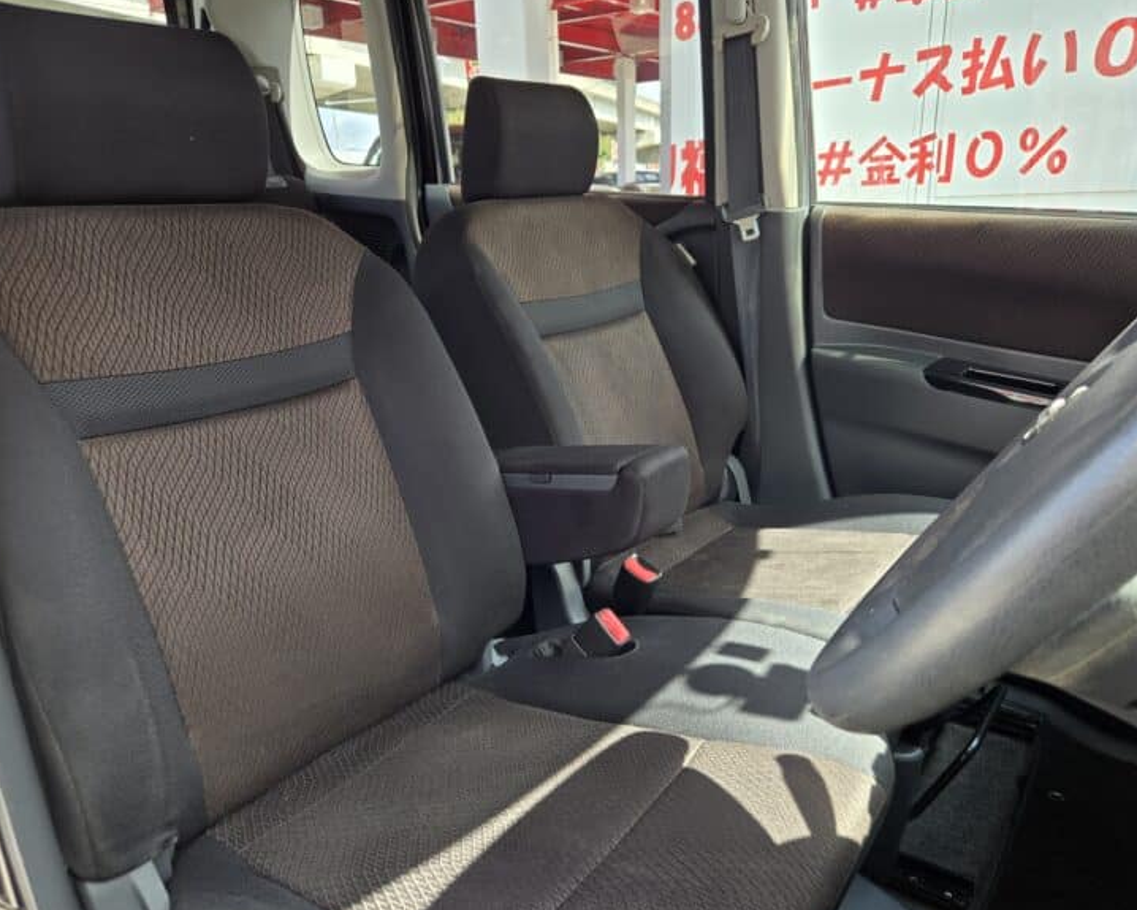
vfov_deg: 56.8
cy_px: 465
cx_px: 583
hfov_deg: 68.1
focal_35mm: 25
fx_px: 842
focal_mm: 5.4
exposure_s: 1/180
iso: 50
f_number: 1.8
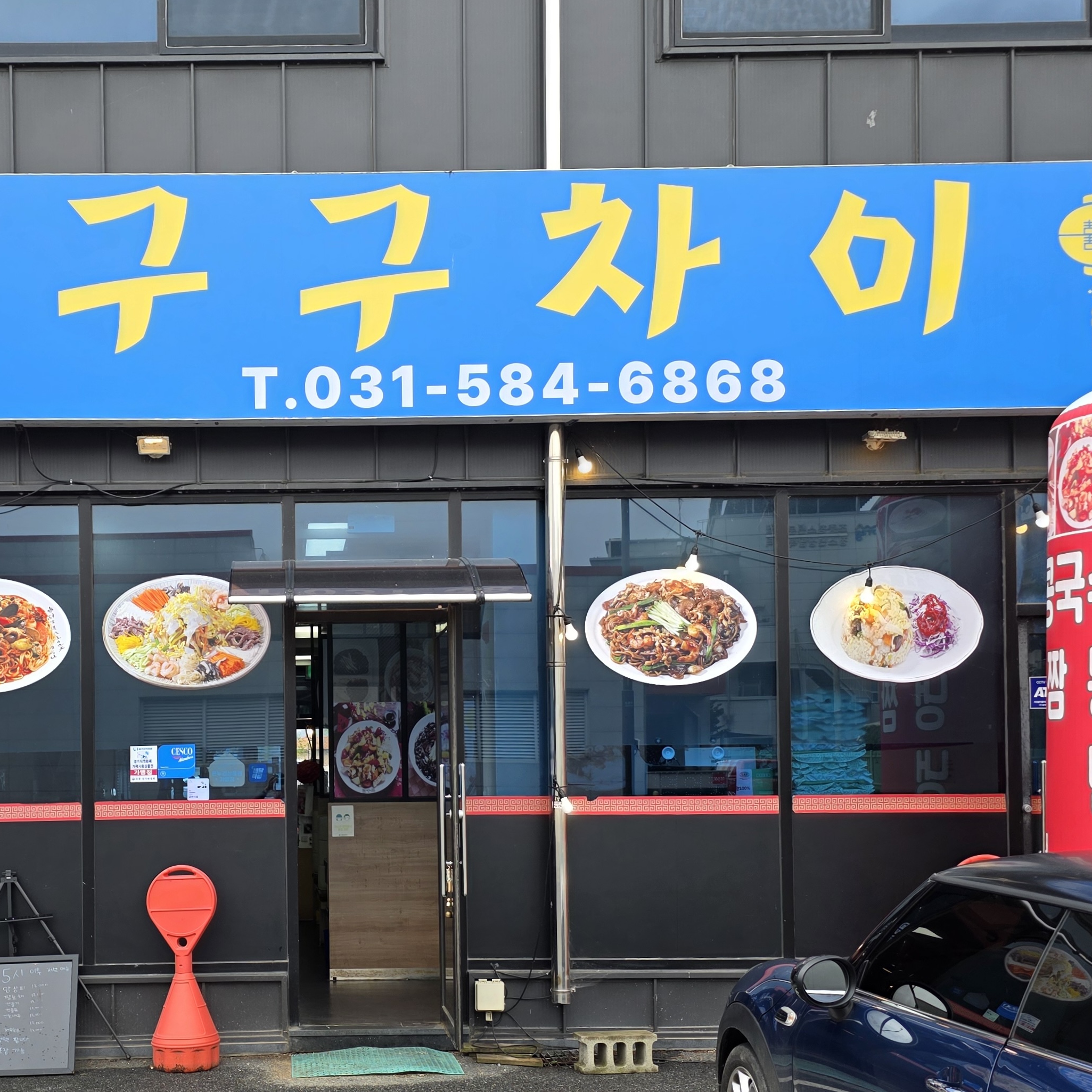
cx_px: 482
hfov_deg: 52.4
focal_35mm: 31
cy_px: 592
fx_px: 1106
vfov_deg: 52.5
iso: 12
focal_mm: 6.3
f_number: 1.7
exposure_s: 1/141
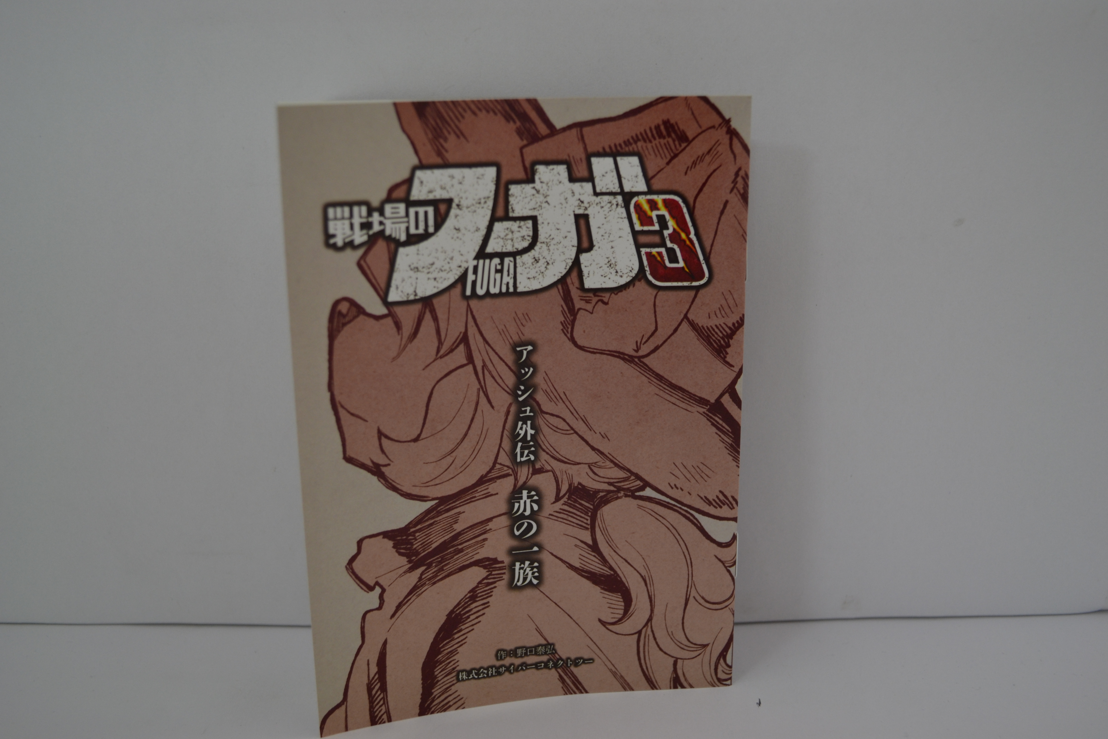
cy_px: 370
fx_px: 1016
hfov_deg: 57.2
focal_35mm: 33
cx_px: 554
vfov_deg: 40.0
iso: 400
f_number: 4
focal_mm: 22
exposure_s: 1/25
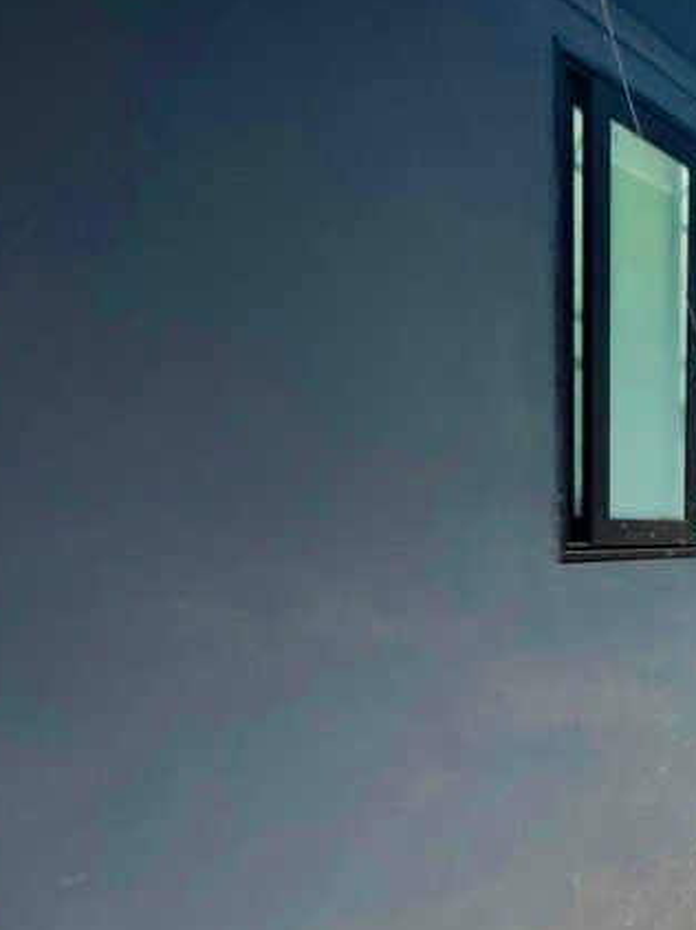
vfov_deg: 52.9
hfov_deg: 35.3
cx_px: 777
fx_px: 912
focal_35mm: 34
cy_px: 626
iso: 320
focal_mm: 2.22
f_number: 2.2
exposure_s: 1/84
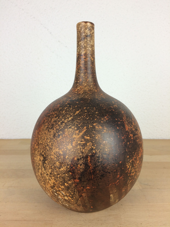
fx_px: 190
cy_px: 114
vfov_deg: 61.7
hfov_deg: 48.2
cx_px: 85
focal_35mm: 29
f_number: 2.2
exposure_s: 1/50
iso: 40
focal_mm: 4.15
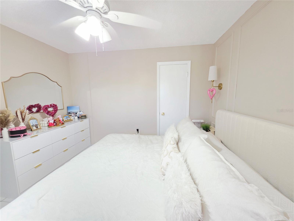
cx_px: 147
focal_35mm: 13
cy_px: 110
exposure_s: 1/120
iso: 250
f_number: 1.9
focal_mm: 2.2
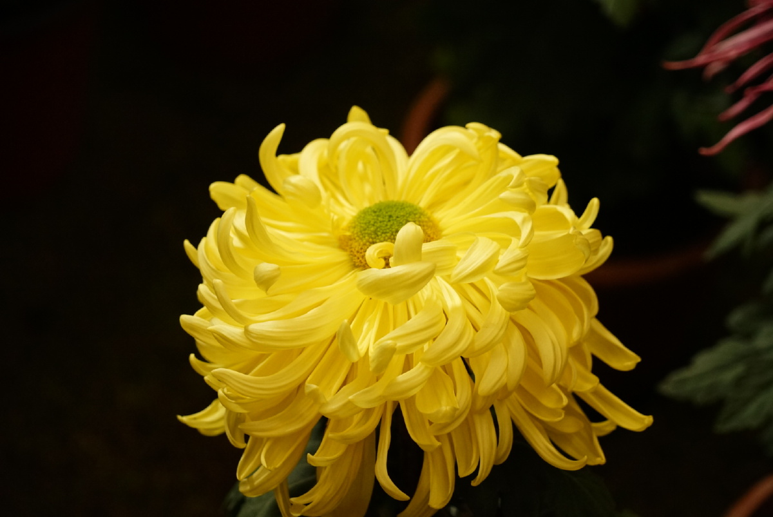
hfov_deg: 14.0
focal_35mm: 146
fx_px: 3137
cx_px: 386
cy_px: 258
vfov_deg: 9.4
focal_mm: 146
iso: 2000
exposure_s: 1/200
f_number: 6.3
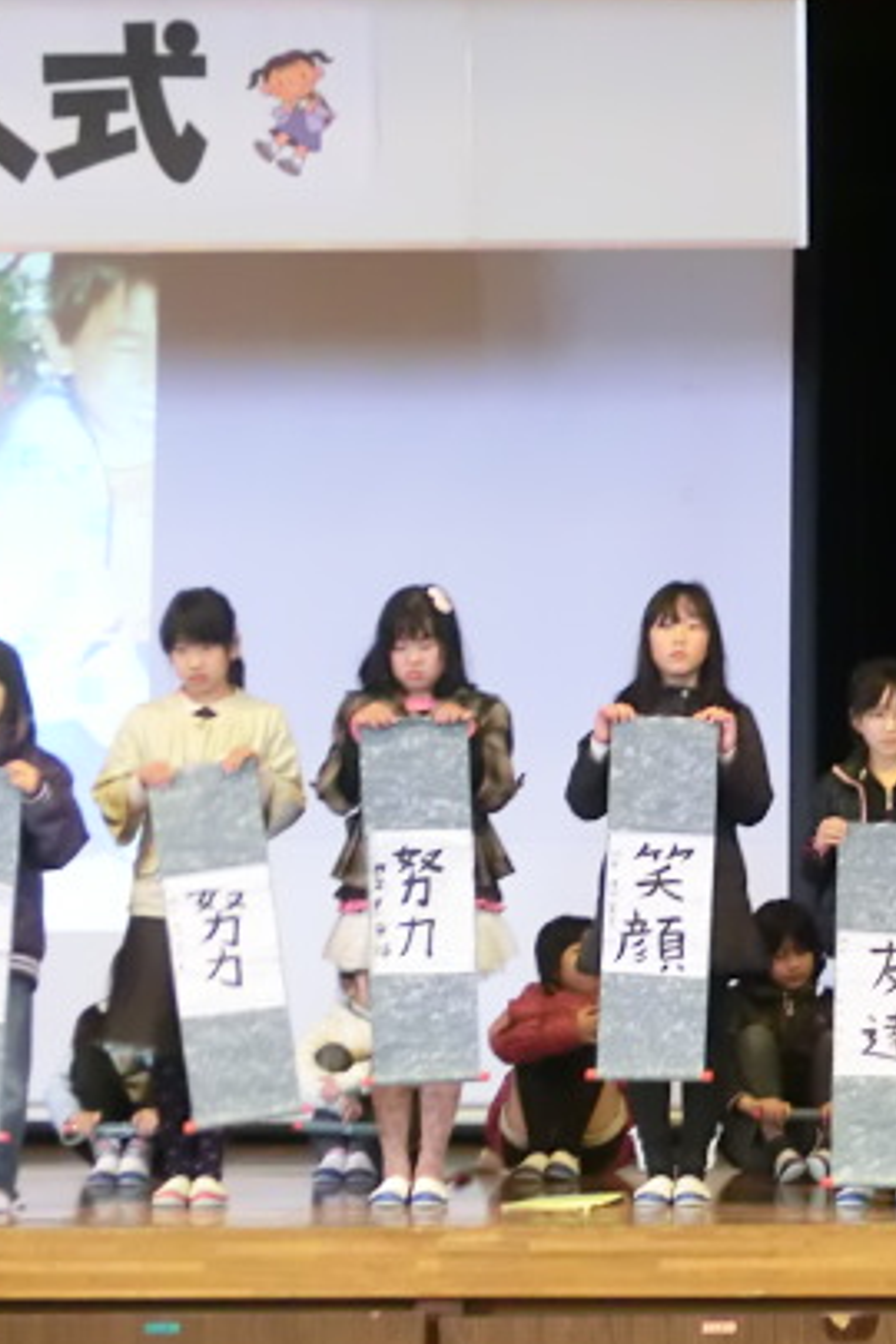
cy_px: 757
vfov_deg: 16.4
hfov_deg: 10.9
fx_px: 4666
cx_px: 853
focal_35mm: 125
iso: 800
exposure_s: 1/15
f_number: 4.9
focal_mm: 13.48
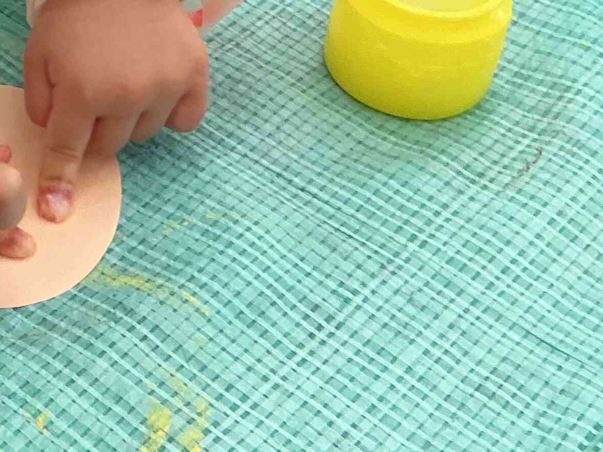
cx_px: -118
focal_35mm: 99
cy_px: 4
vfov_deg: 14.7
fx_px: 1725
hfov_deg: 18.8
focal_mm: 3
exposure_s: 1/120
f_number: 1.8
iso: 25
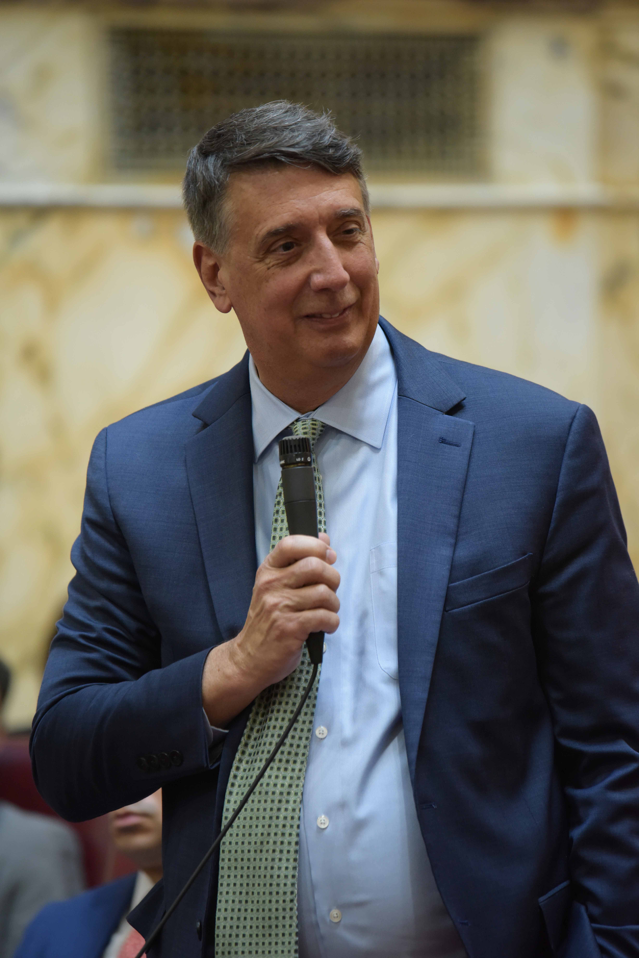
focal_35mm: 210
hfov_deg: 6.5
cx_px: 320
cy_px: 479
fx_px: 5587
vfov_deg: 9.8
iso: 2500
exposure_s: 1/30
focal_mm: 210
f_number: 4
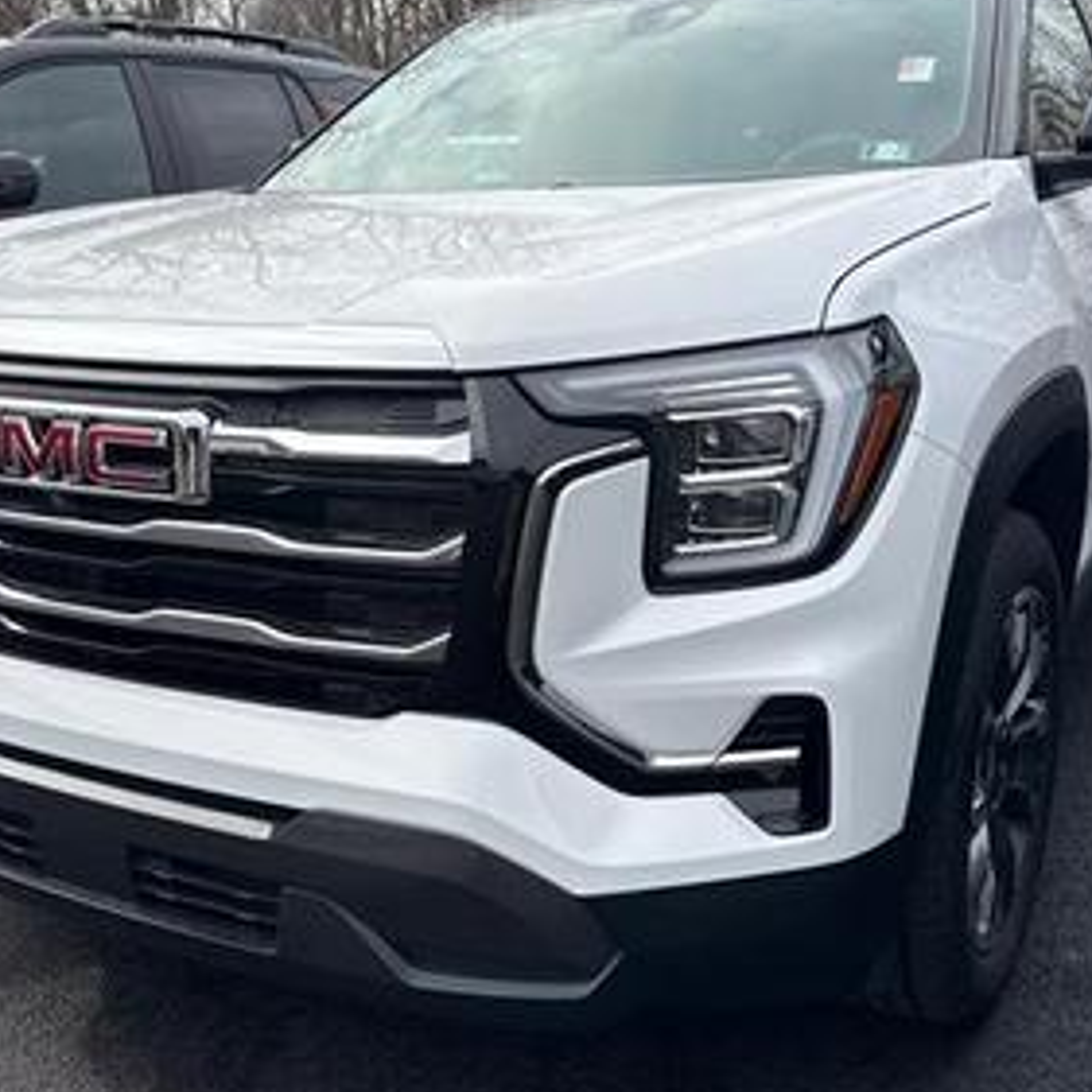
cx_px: 509
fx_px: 1356
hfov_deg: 43.8
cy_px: 548
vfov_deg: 43.9
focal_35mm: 38
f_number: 1.78
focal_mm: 6.76
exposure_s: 1/2907
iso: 100
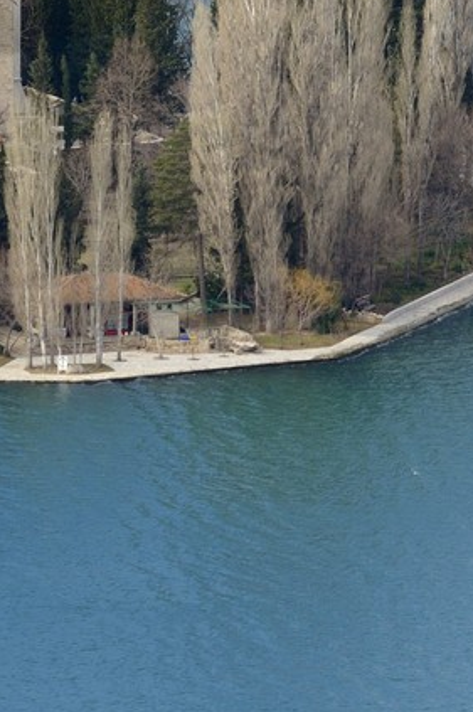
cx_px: -77
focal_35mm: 662
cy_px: -466
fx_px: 13078
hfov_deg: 2.1
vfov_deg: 3.1
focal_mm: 175
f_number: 8
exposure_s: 1/320
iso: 250
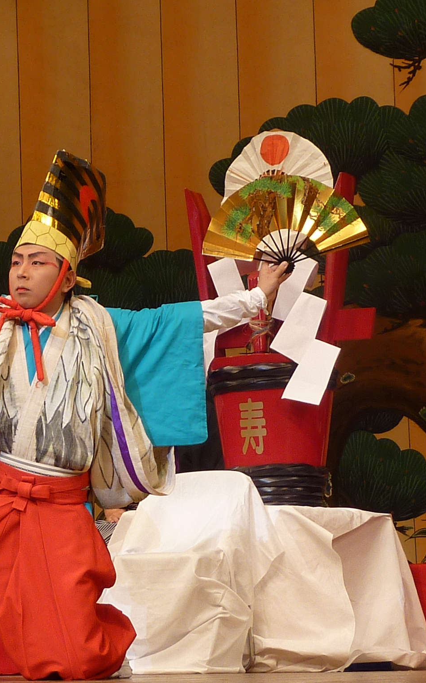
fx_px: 2639
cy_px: 343
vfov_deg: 14.7
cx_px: 2
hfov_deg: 9.2
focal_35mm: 142
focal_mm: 9.1
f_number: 3.9
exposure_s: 1/40
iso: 80
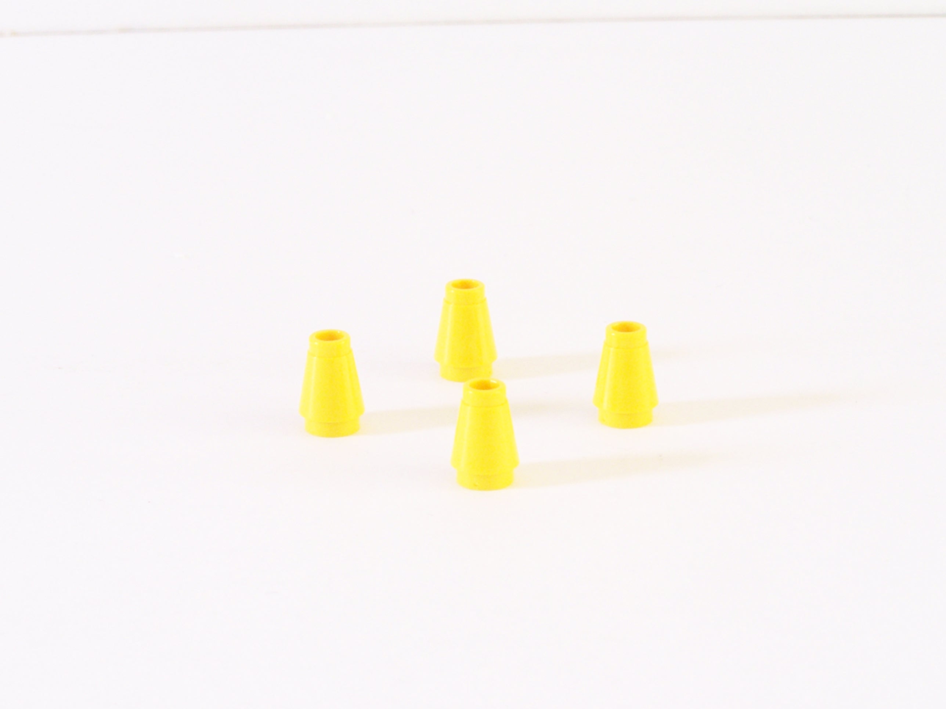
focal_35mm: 117
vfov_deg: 12.7
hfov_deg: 16.8
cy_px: 354
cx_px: 473
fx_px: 3197
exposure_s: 1/8
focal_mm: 19.4
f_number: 8
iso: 400
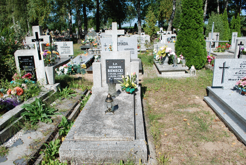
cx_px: 123
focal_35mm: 27
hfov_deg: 67.3
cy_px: 82
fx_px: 185
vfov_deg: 48.0
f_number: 8
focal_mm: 18
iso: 100
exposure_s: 1/250
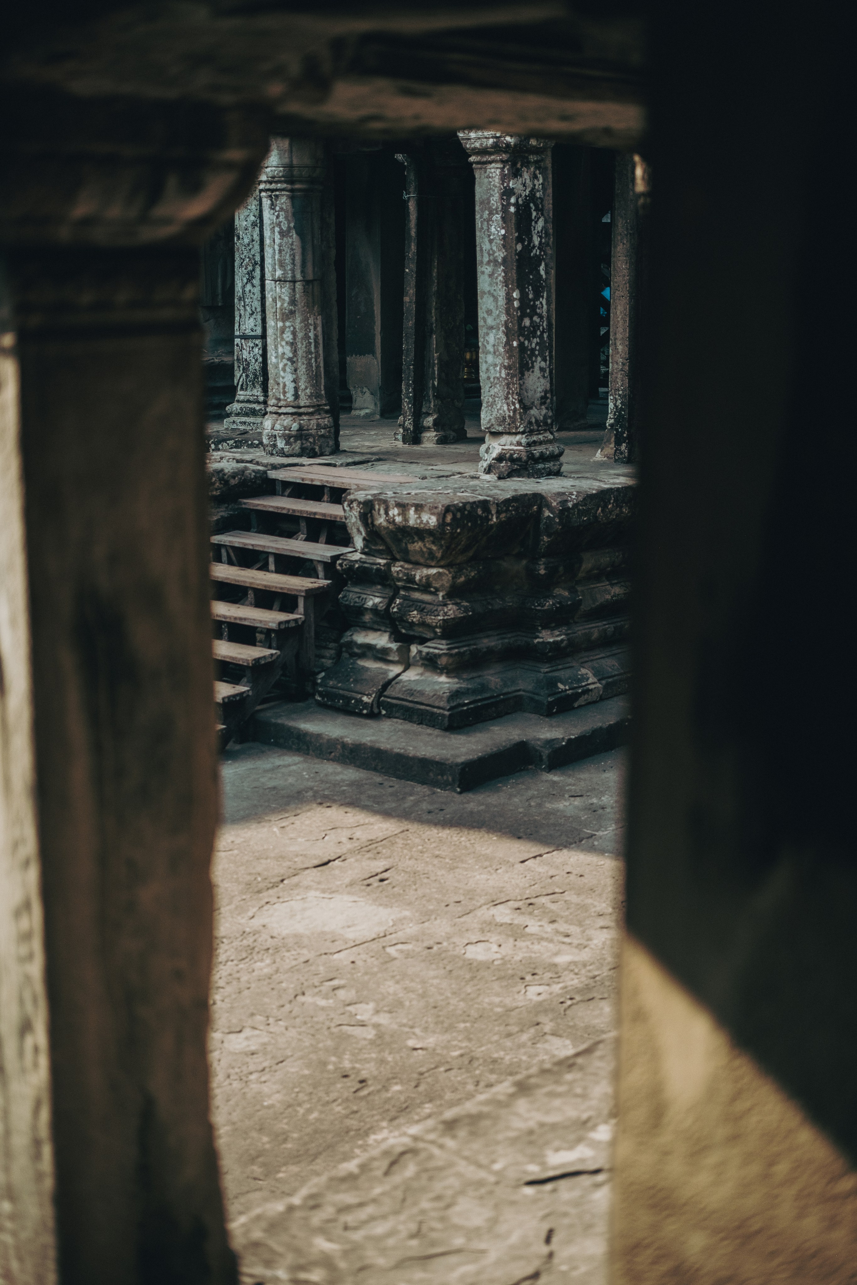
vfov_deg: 39.6
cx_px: 428
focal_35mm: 50
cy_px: 642
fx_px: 1785
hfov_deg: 27.0
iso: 800
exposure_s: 1/5000
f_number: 1.4
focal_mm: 33
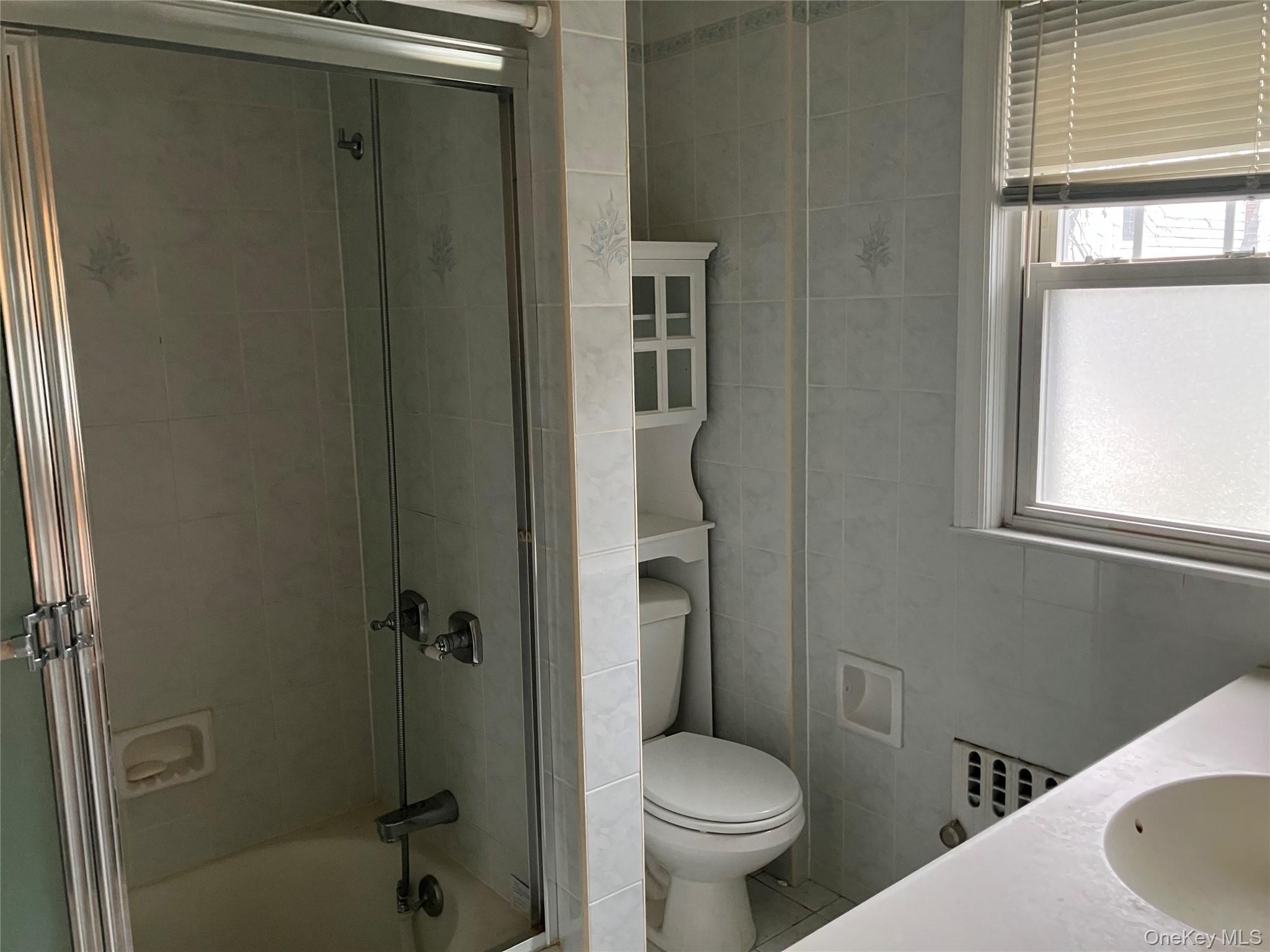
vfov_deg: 49.7
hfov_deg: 63.4
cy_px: 476
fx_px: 1027
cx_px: 635
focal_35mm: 28
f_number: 1.8
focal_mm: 3.99
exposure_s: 1/30
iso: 500
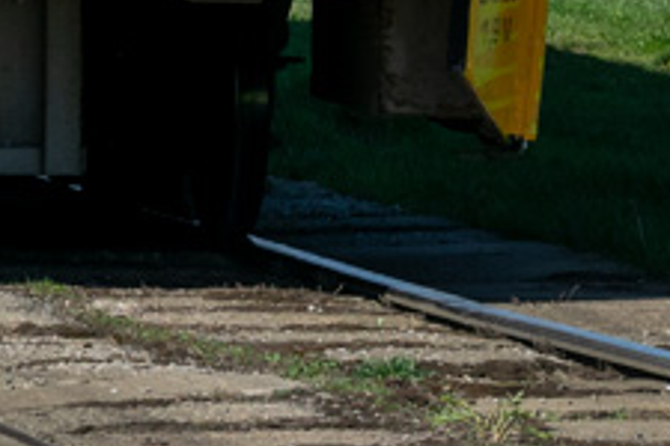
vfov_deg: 2.0
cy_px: -623
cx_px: -348
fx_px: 12599
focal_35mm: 677
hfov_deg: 3.0
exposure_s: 1/500
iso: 100
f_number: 8
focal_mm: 70
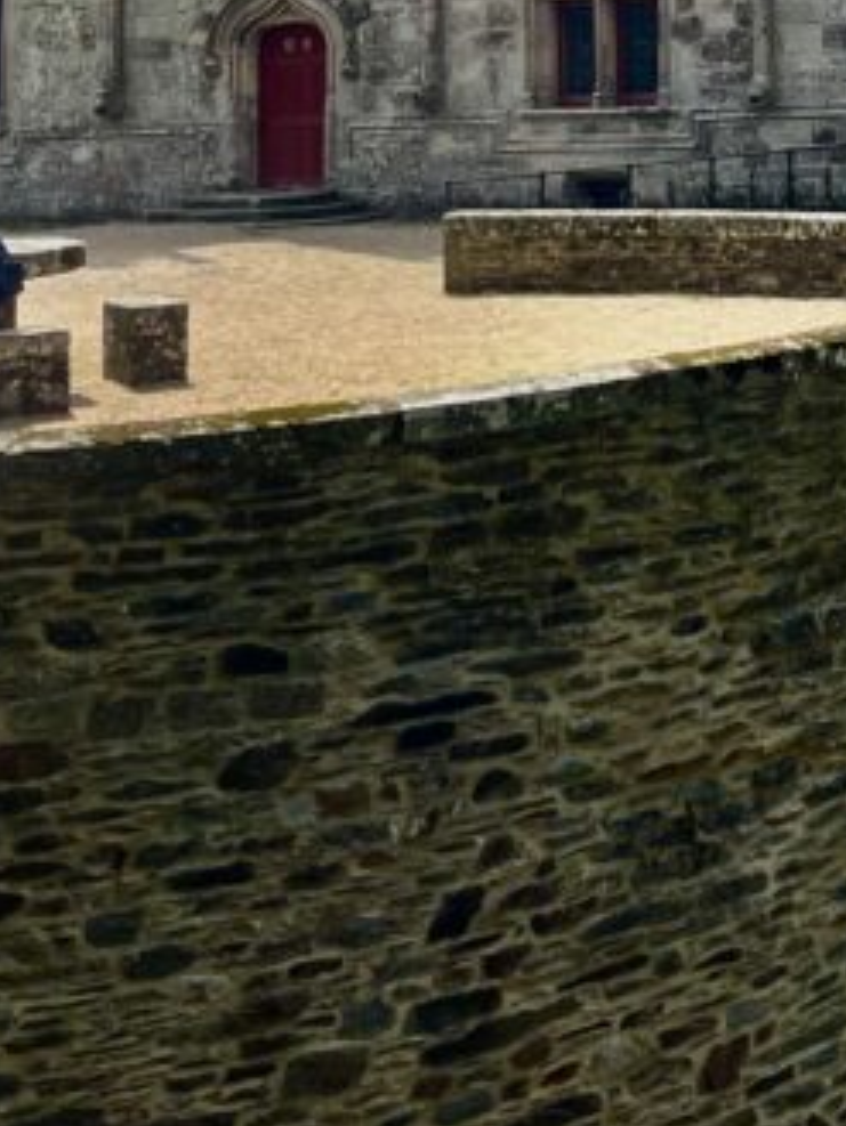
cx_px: 945
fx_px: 2638
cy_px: -394
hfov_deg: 17.6
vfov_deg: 21.5
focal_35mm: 81
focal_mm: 5.1
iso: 50
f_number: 1.6
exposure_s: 1/4484
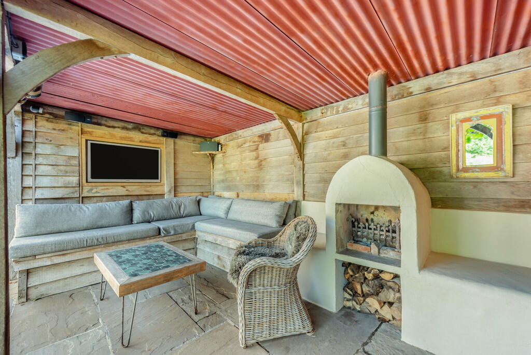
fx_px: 207
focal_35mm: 14
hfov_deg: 104.2
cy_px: 178
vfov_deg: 81.3
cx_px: 266
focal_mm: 14
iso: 100
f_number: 8
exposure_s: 1/8
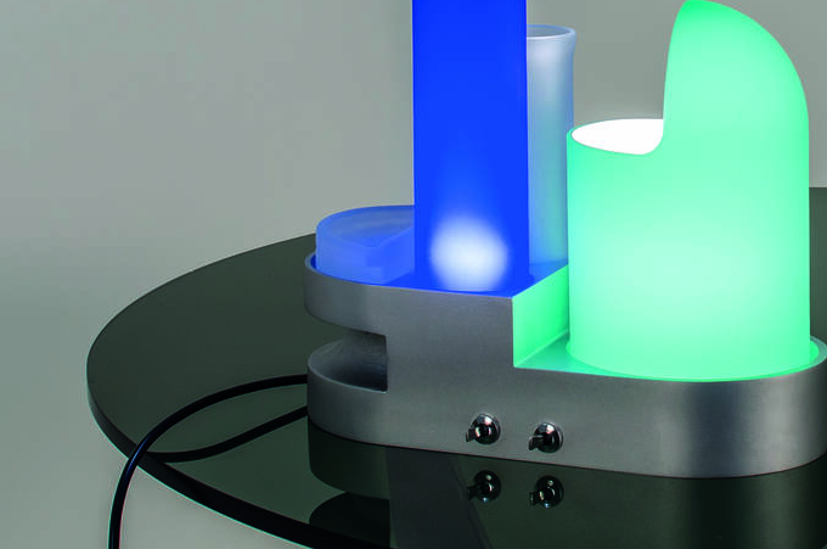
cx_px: 561
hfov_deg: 18.9
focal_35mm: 108
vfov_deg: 12.5
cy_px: 61
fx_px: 2478
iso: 125
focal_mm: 35
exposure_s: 1/3
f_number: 8
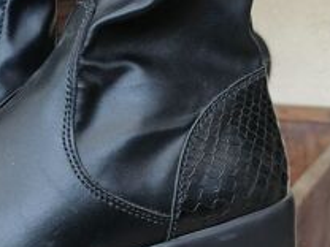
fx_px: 572
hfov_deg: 29.7
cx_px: -11
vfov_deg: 24.4
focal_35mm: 60
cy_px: 146
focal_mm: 5.3
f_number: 1.8
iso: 64
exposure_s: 1/50
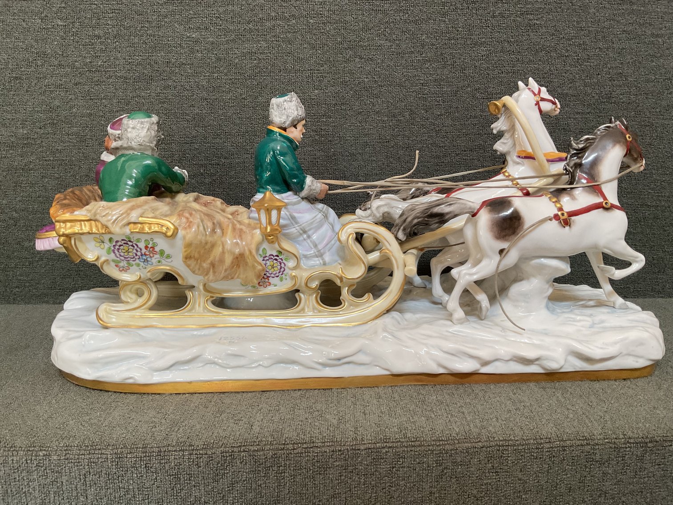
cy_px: 252
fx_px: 564
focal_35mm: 29
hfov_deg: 61.7
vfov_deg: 48.2
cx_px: 336
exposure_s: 1/60
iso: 80
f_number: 1.8
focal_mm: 3
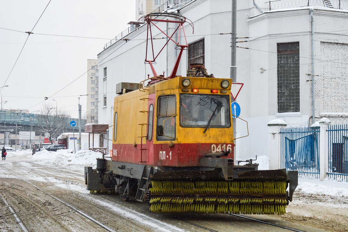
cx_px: 174
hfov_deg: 37.9
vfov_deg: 25.8
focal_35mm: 52
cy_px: 116
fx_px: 507
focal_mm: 35
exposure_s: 1/400
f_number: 6.3
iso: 400
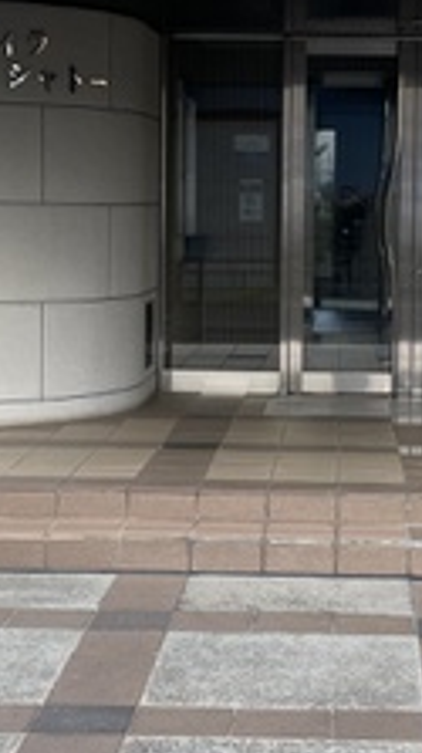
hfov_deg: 13.5
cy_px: 309
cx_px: 287
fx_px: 1775
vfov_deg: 23.9
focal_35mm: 89
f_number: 1.6
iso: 32
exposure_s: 1/744
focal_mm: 4.2
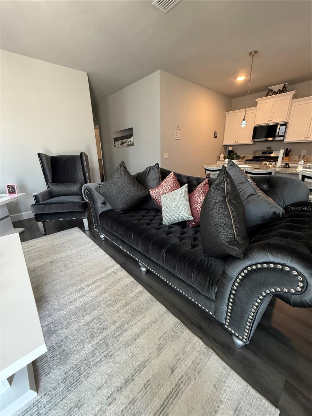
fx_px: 168
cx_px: 156
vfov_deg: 102.1
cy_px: 208
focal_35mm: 14
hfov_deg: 85.7
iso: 320
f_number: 2.2
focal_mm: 2.22
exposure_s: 1/60
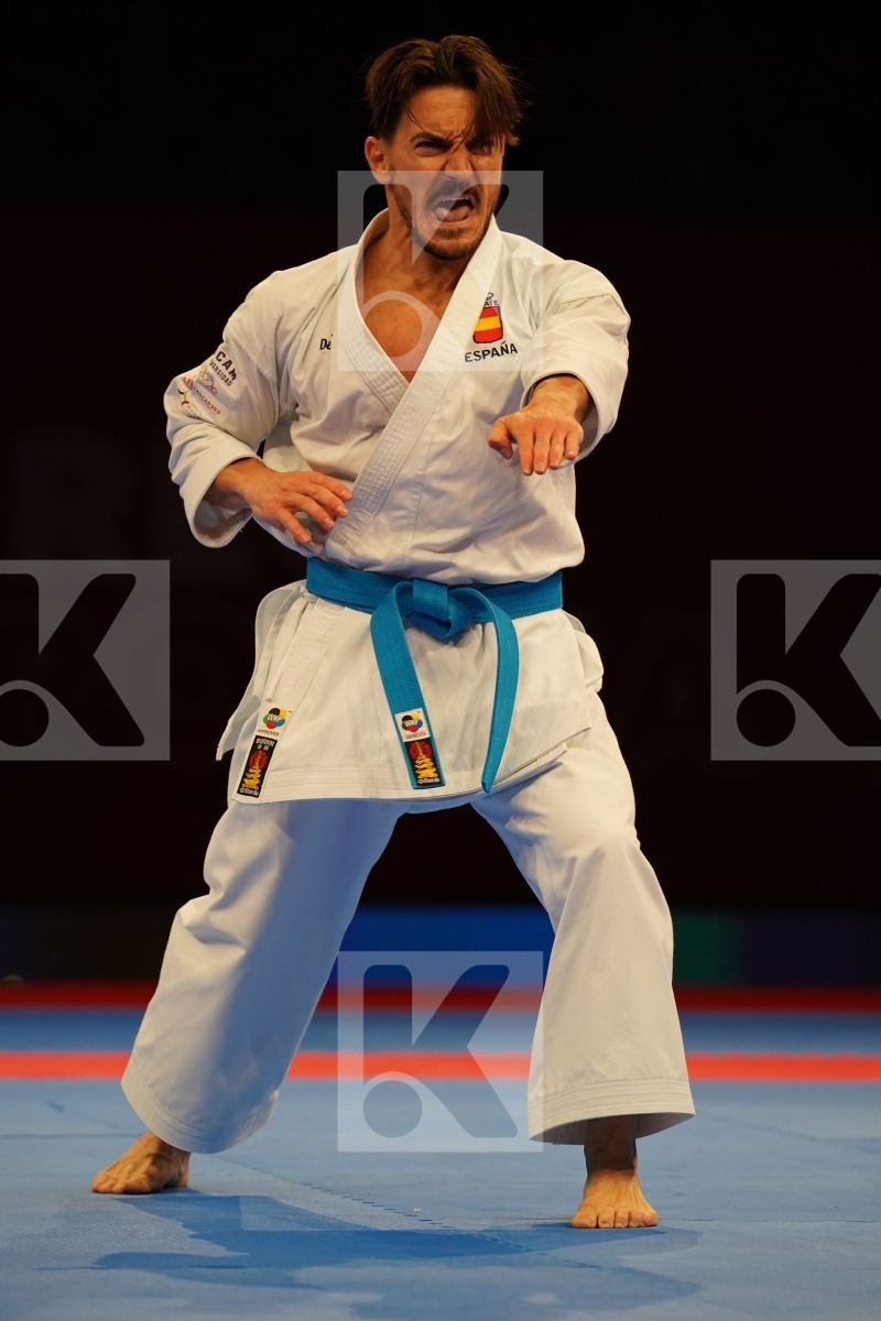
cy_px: 660
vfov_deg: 8.1
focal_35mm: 255
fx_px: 9360
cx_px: 440
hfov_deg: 5.4
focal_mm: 170
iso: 1000
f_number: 2.8
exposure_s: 1/500
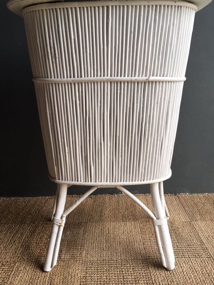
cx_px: 107
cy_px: 142
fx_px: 239
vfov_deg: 61.7
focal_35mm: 29
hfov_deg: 48.2
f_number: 2.2
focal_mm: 4.15
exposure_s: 1/50
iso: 25
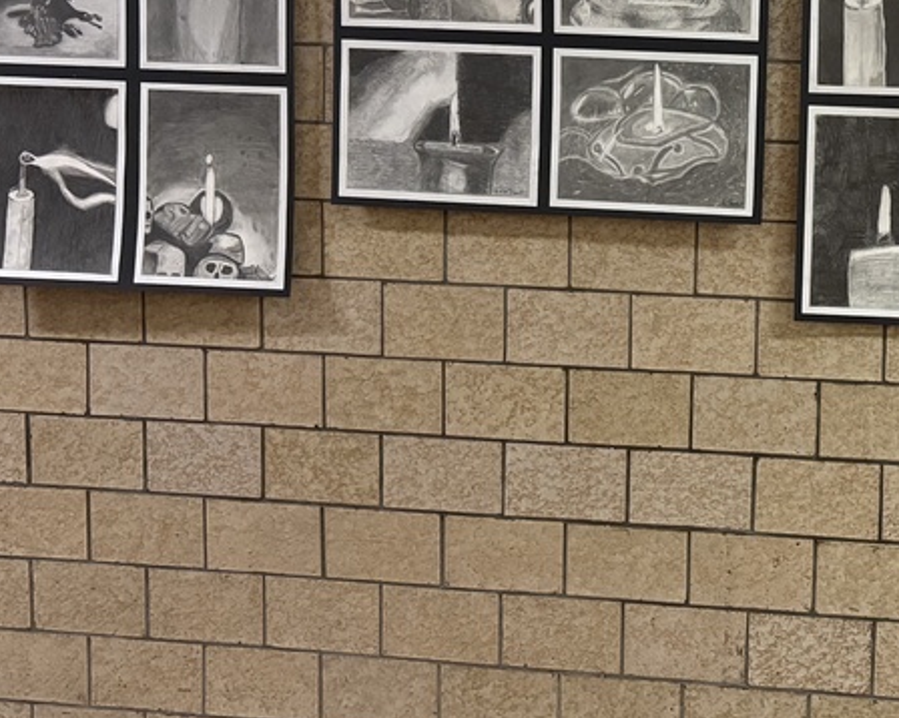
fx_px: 1543
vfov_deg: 26.0
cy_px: 221
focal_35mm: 58
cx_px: 857
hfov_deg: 30.6
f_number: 1.6
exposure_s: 1/60
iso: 500
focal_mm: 5.96
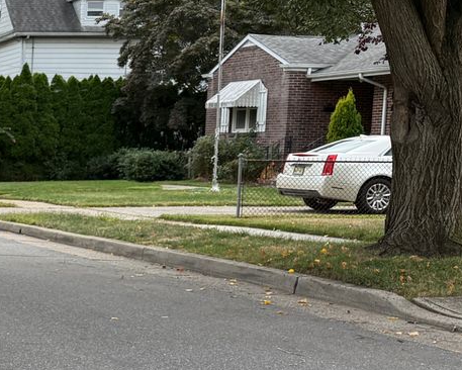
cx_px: -301
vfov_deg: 18.6
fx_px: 1122
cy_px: 261
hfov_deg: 19.2
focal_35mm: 82
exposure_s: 1/2053
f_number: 1.78
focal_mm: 6.76
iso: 100
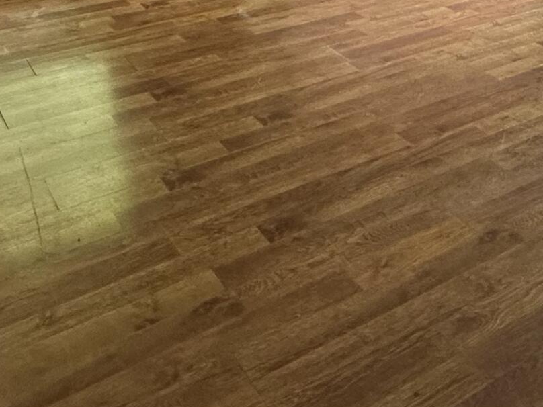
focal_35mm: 52
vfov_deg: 25.5
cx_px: 508
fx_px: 816
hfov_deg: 34.4
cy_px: -64
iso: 160
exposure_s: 1/99
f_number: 2.2
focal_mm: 2.22
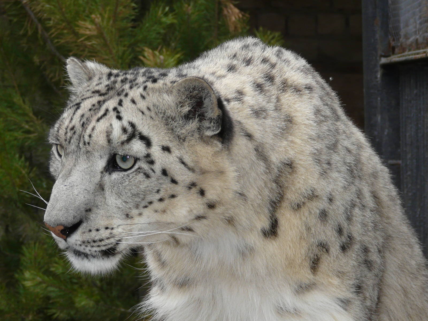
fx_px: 1991
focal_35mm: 161
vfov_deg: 9.2
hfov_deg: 12.3
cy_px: 160
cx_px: 214
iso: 100
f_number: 3.6
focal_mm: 20.6
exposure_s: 1/100
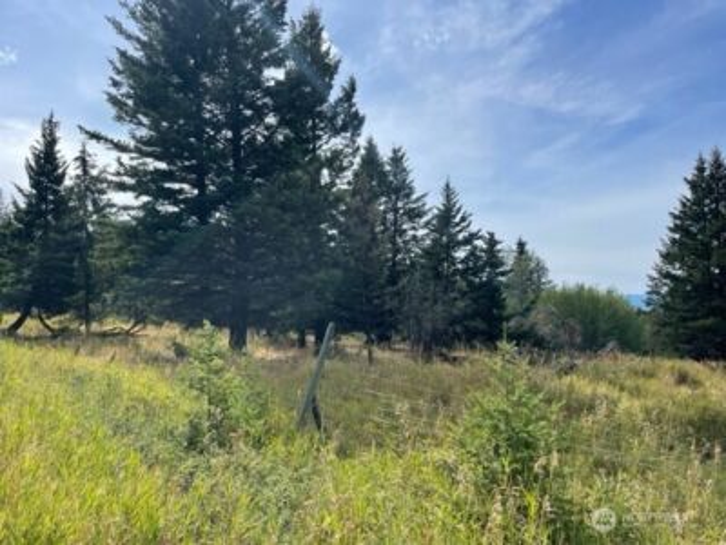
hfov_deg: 67.3
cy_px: 272
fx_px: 545
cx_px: 363
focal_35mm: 26
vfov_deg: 53.1
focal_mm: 5.1
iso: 32
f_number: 1.6
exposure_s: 1/4902
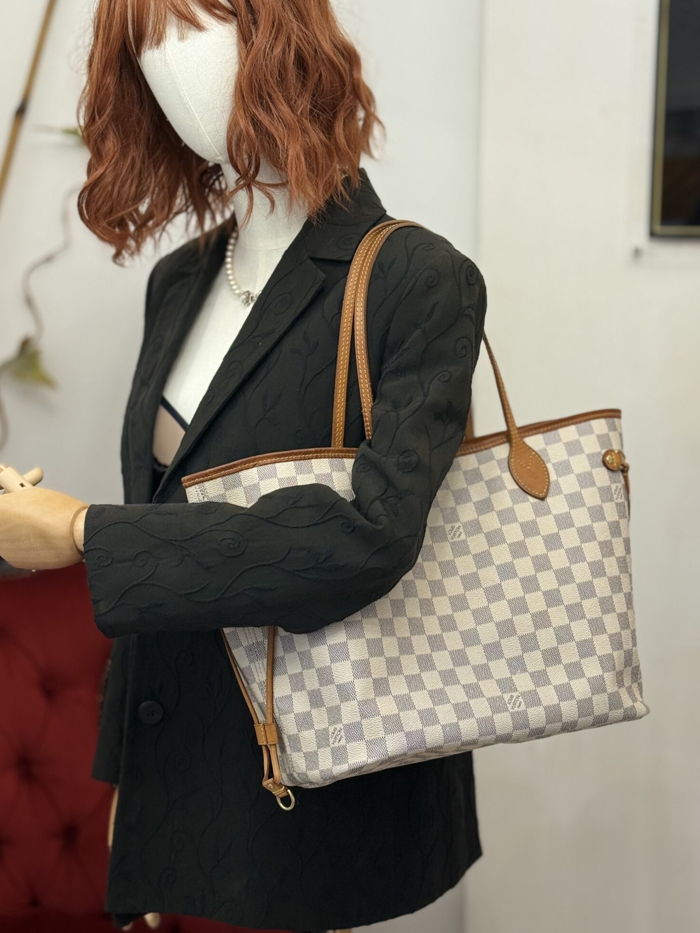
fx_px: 1698
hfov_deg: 23.3
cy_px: 435
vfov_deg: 30.7
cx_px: 393
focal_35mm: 63
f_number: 1.78
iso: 125
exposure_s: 1/50
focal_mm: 6.76
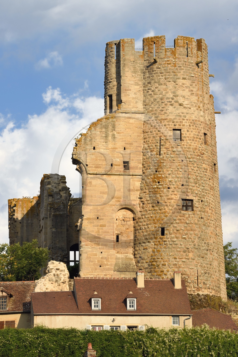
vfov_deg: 15.2
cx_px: 119
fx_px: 1339
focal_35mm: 135
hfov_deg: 10.2
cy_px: 178
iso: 200
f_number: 10
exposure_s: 1/250
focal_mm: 135
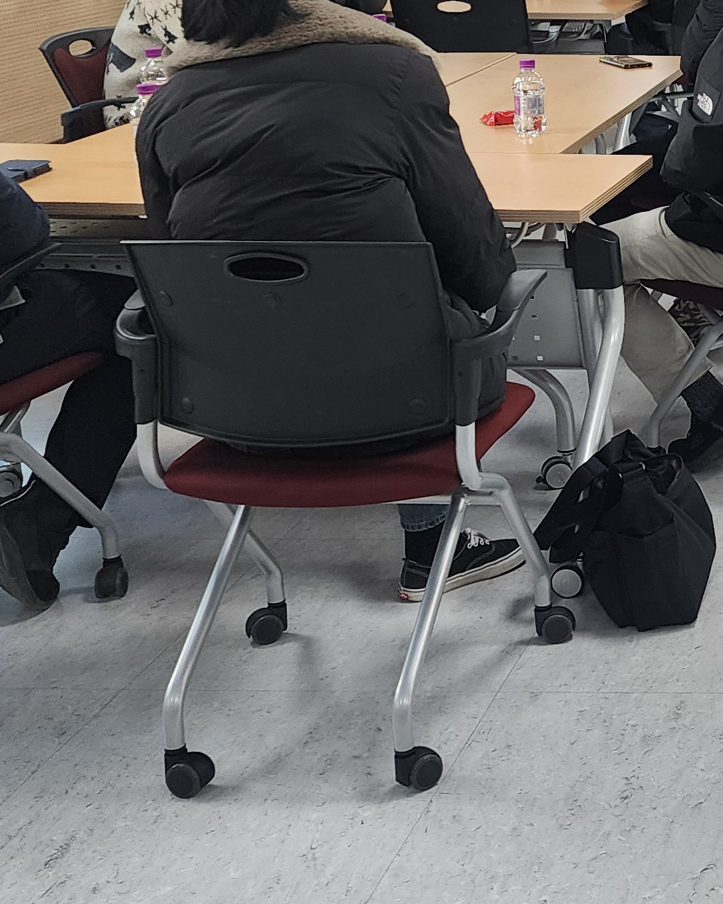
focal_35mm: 66
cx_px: 978
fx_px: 1766
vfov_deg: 28.1
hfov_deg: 20.8
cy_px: 185
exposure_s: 1/120
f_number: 1.8
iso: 125
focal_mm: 6.4
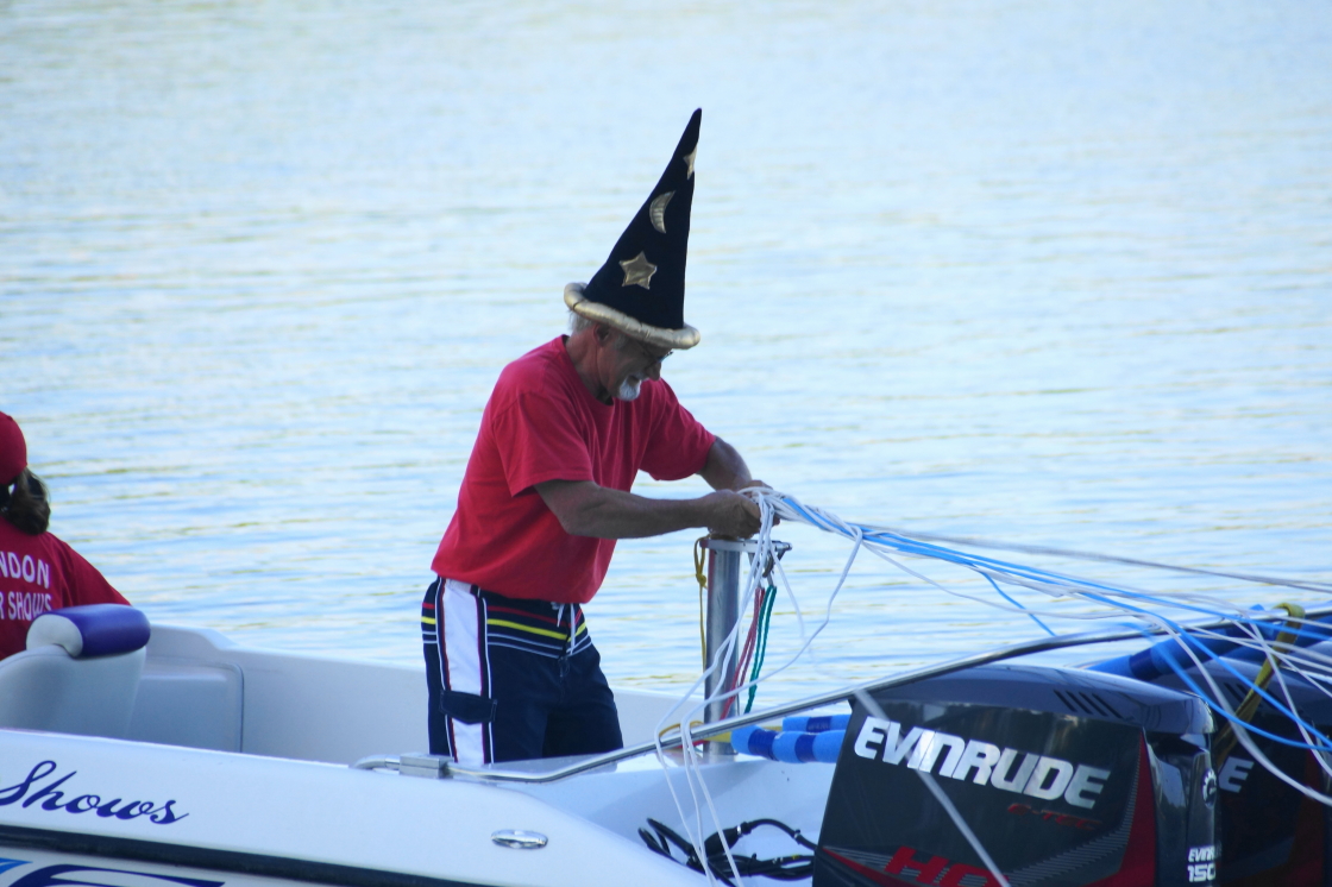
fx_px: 11651
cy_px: 444
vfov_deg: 4.4
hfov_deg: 6.5
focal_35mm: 315
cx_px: 666
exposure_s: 1/80
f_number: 6.3
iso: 400
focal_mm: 210
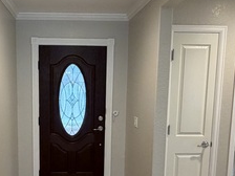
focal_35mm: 40
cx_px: 78
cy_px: 118
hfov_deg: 46.0
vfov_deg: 35.6
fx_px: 272
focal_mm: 2.22
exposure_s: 1/60
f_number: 2.2
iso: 250
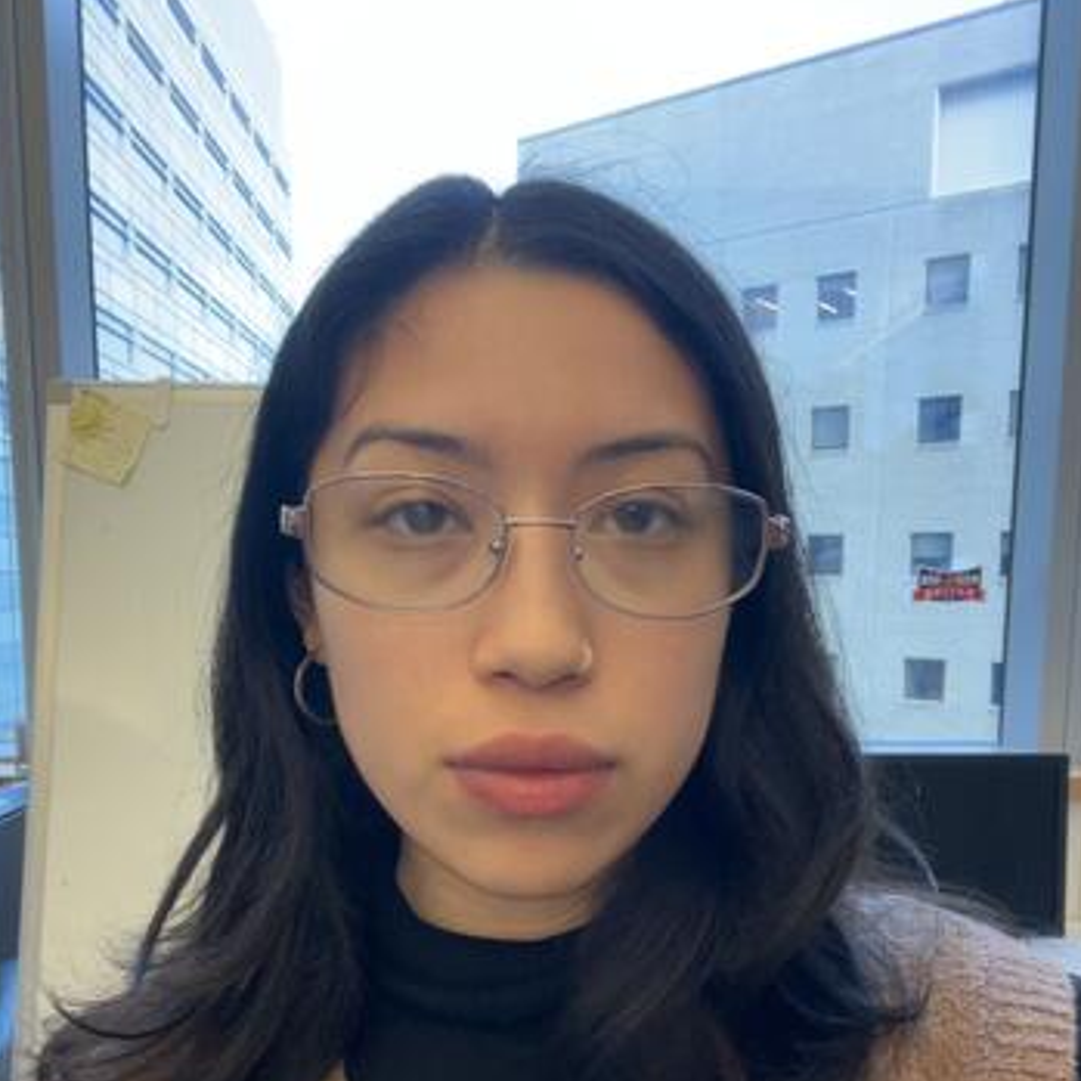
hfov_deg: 57.3
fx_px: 989
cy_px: 712
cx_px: 530
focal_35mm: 28
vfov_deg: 56.2
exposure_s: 1/60
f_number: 2.2
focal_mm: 2.71
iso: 320
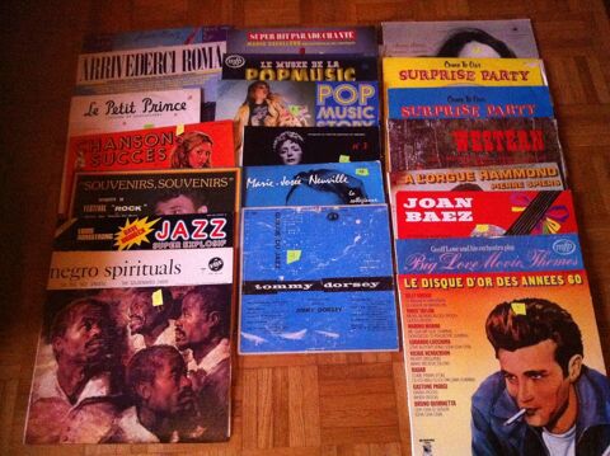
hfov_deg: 52.7
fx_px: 616
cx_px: 305
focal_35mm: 35
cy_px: 228
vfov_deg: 40.6
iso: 1000
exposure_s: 1/15
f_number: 2.8
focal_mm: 3.85
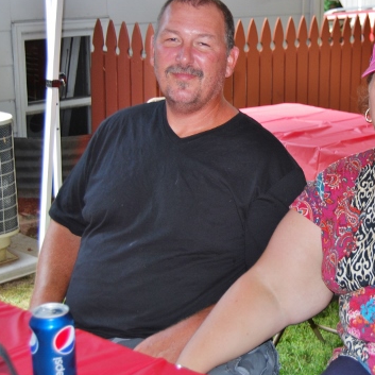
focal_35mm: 72
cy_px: 181
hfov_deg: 23.7
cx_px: 305
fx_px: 880
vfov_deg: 24.1
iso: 200
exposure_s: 1/60
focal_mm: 31
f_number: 4.5
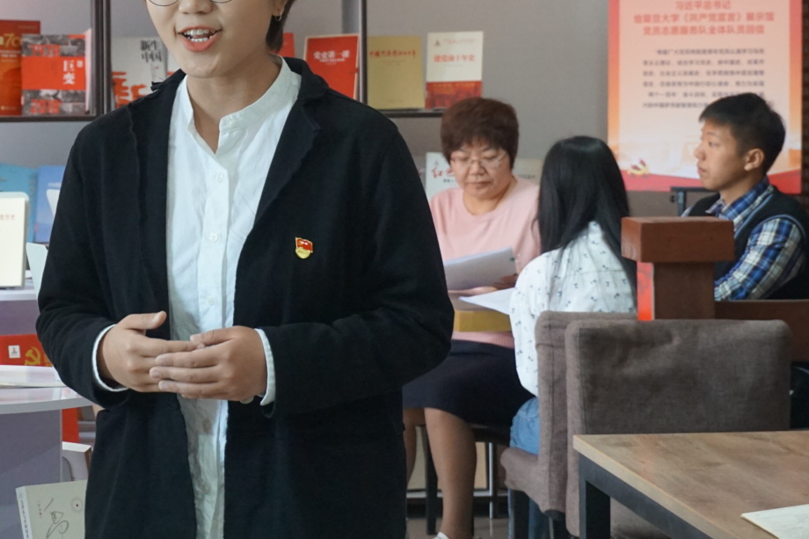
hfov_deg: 17.5
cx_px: 200
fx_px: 2606
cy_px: 92
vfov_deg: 11.8
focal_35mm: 116
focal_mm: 44
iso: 1600
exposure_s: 1/160
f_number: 5.6
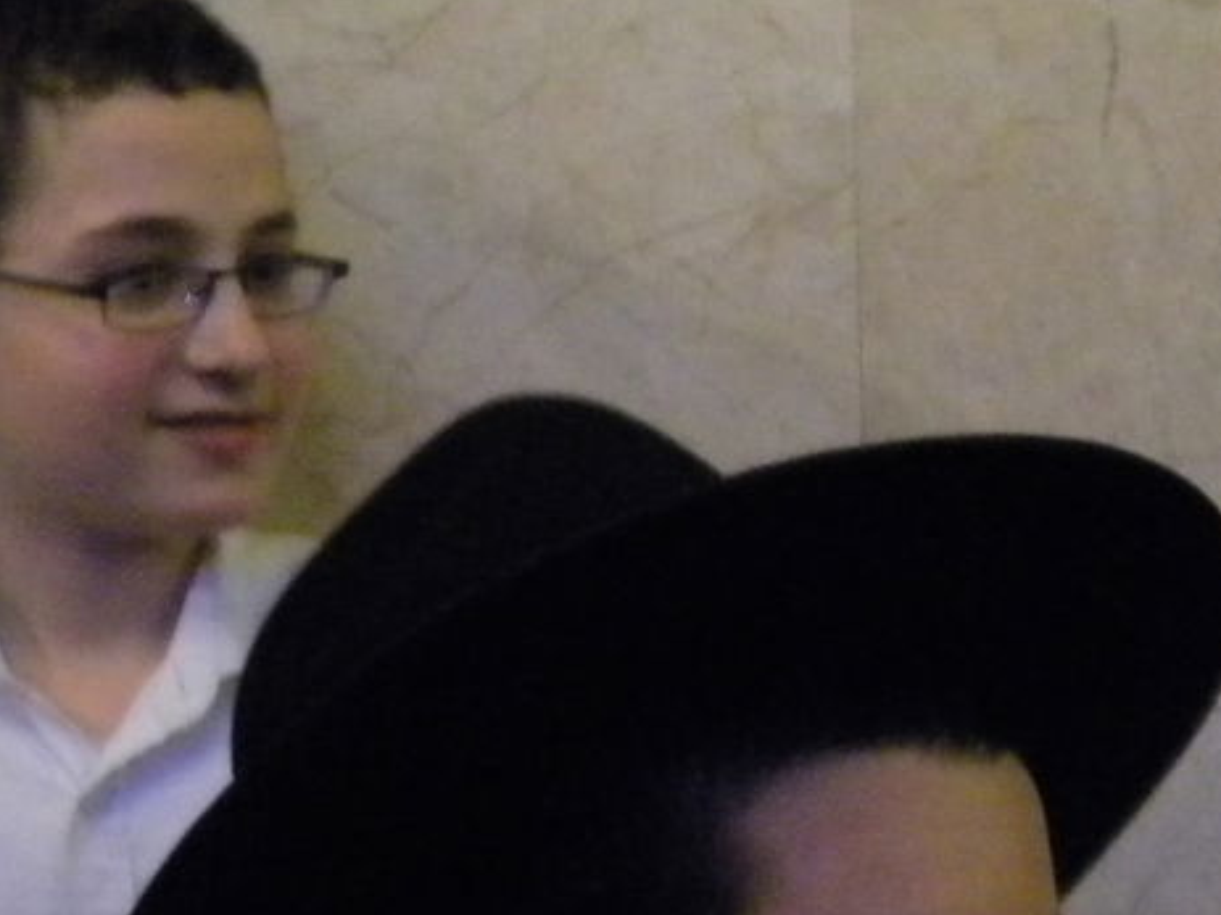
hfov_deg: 15.3
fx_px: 4373
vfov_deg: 11.6
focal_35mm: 124
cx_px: 1503
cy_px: 1163
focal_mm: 7.3
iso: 800
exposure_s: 1/30.3
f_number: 3.8
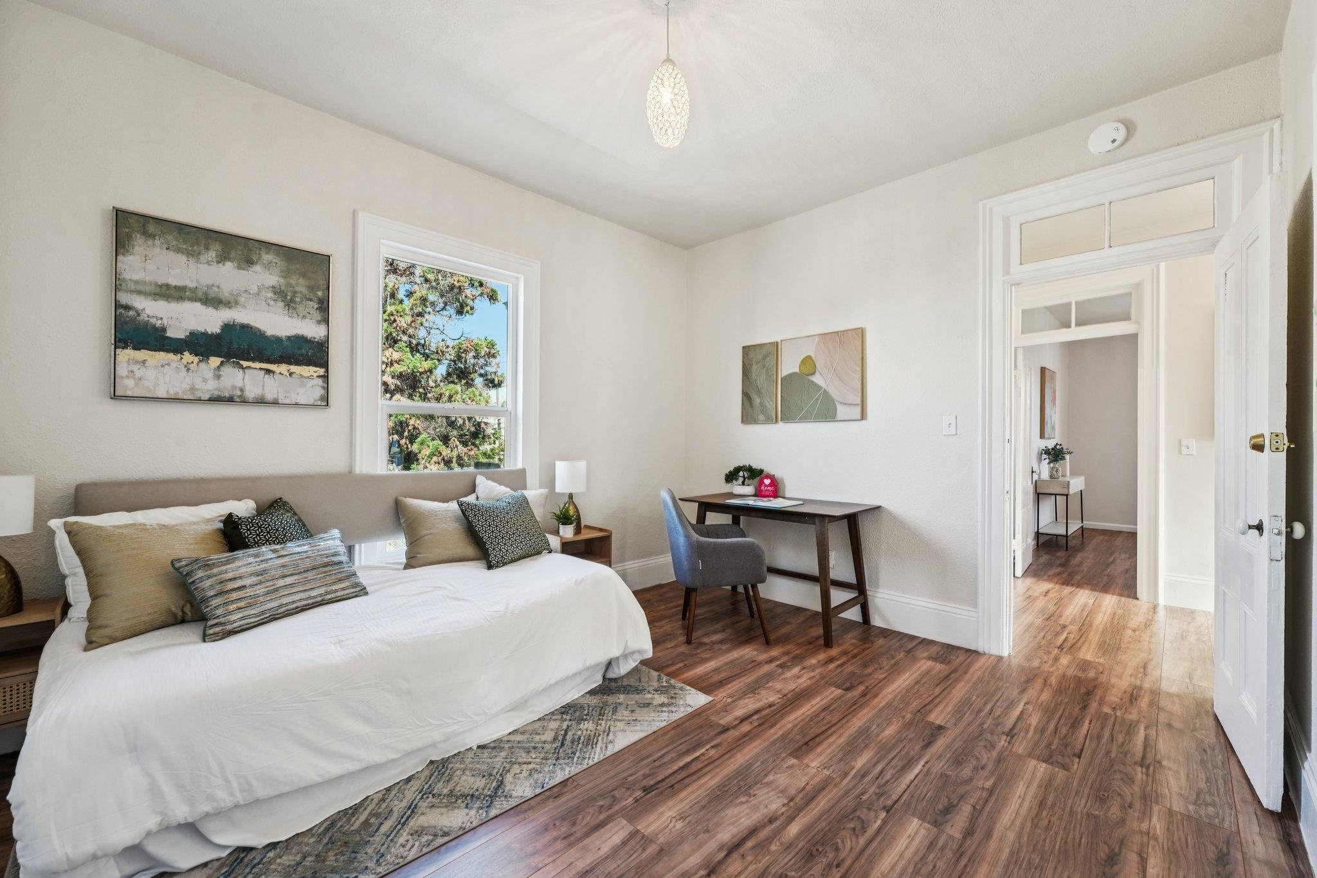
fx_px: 512
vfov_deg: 81.2
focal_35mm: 14
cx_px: 658
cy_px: 439
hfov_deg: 104.3
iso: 640
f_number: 8
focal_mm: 14
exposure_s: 1/40
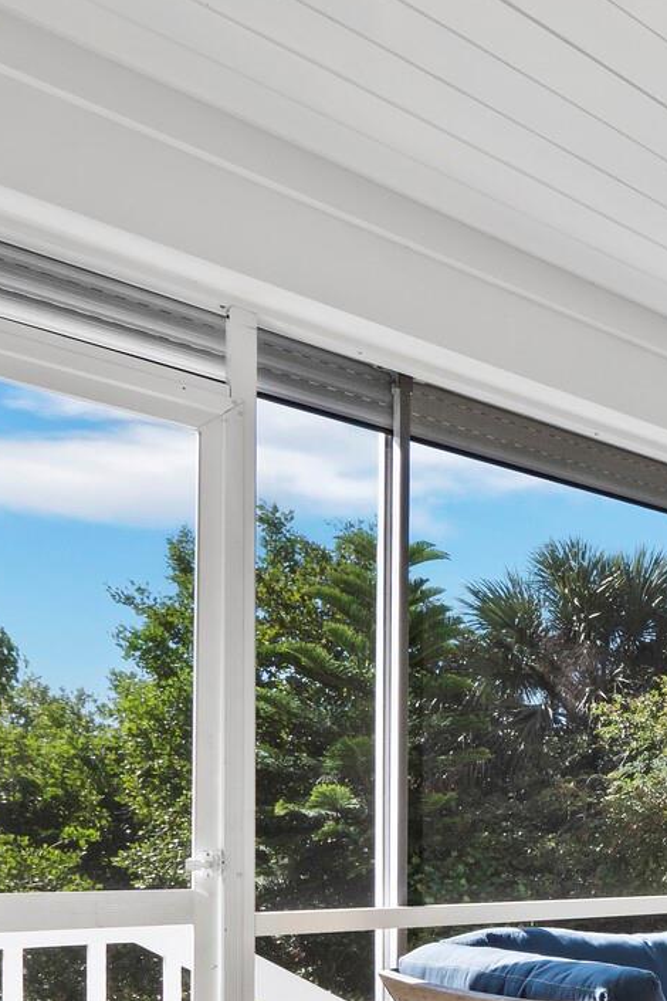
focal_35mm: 33
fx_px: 917
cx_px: 866
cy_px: 835
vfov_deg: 52.6
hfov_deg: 31.1
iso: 320
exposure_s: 1/20
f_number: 11
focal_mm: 7
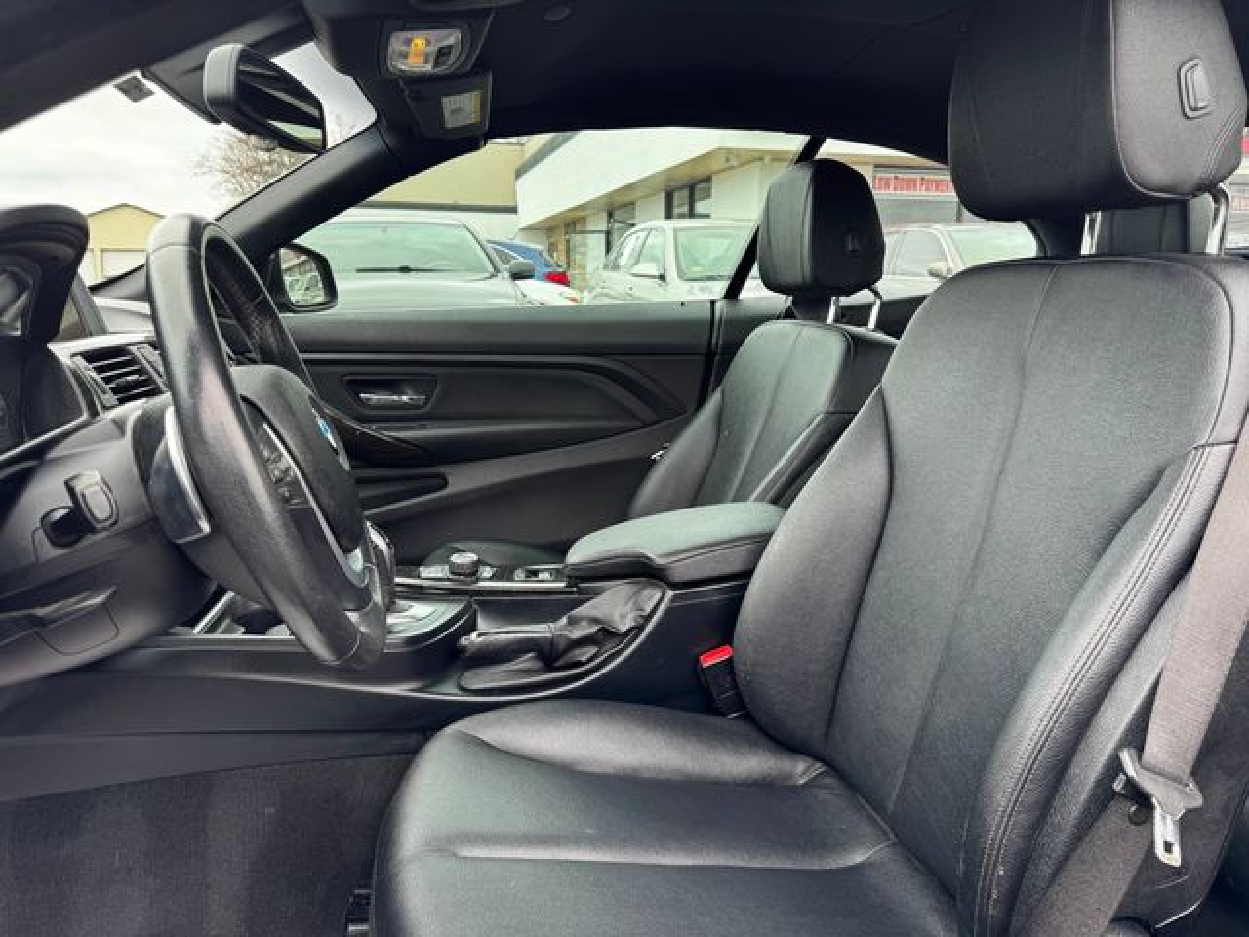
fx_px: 866
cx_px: 624
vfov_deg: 56.8
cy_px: 468
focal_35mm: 24
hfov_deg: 71.6
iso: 64
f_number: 1.78
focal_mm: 6.76
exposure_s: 1/174
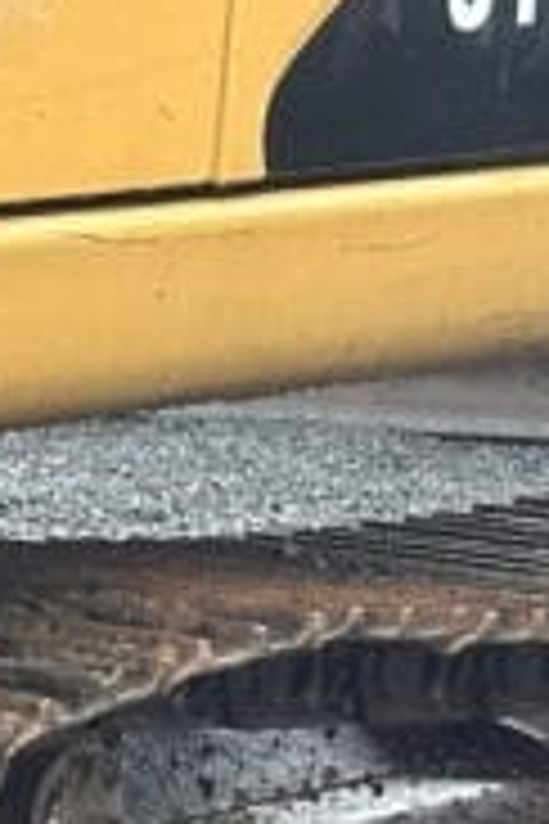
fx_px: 5604
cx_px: -630
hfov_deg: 5.5
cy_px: 1281
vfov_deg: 8.2
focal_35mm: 245
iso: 250
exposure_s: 1/60
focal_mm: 6.86
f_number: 1.78
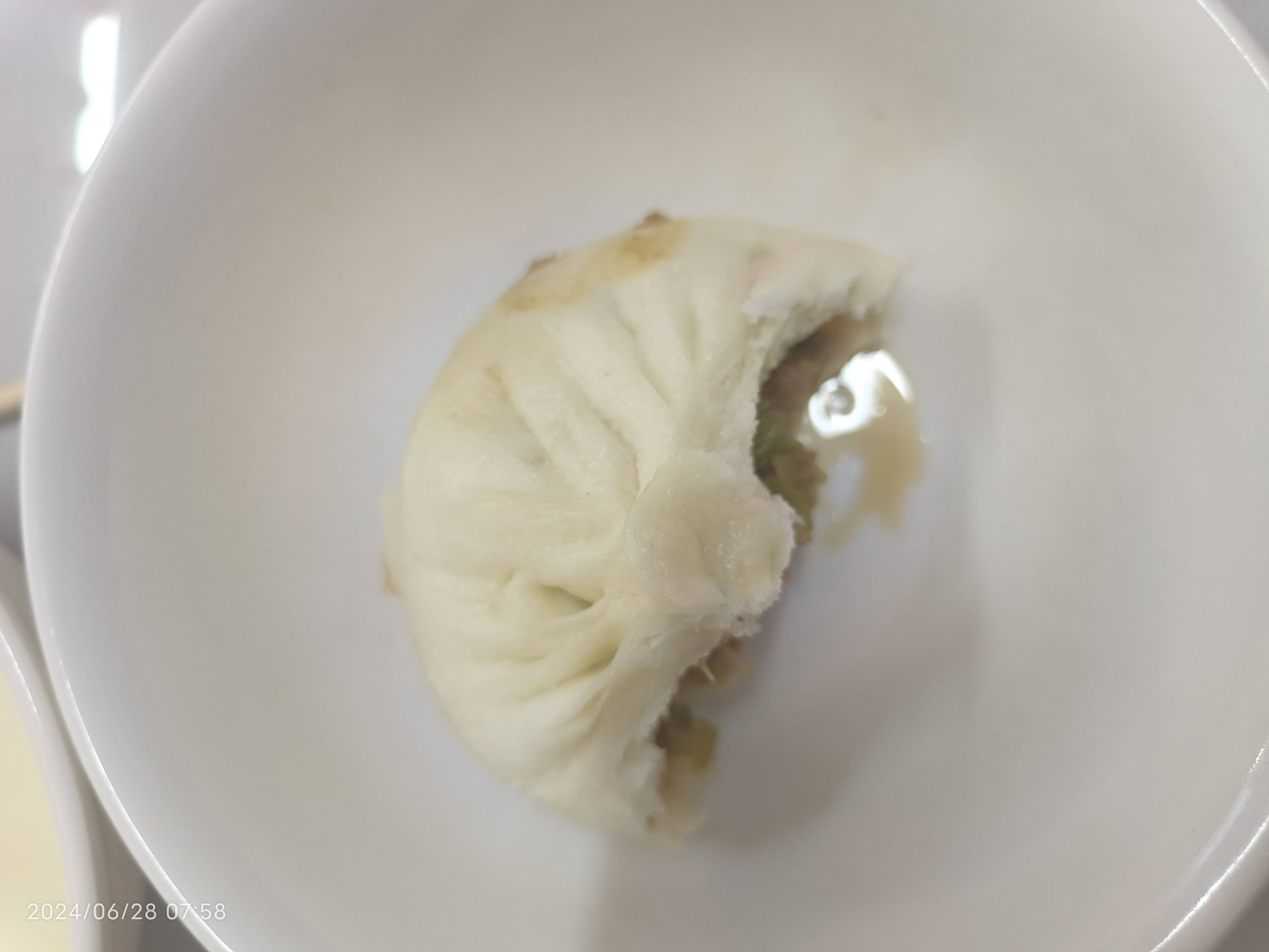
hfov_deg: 73.9
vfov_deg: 58.9
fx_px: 843
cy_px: 476
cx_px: 634
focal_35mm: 23
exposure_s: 1/100
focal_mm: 5.59
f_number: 1.88
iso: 1221
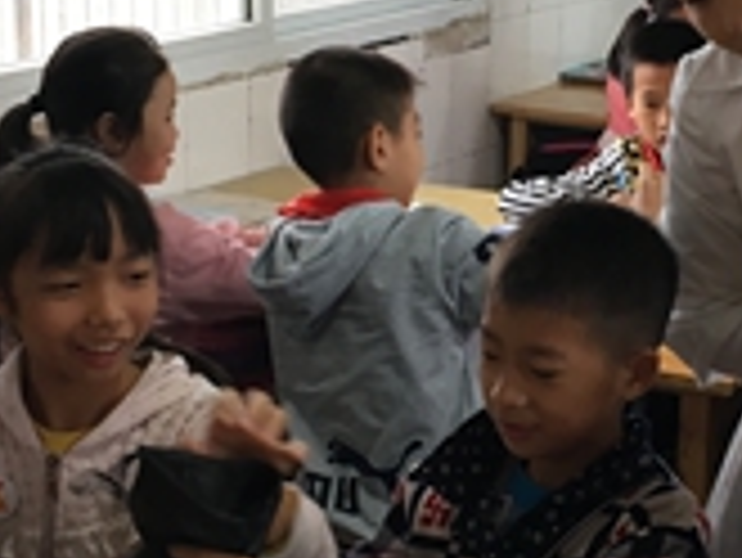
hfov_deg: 22.1
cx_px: 535
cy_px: 232
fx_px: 1888
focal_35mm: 88
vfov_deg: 16.8
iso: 80
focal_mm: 4.15
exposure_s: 1/33
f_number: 2.2
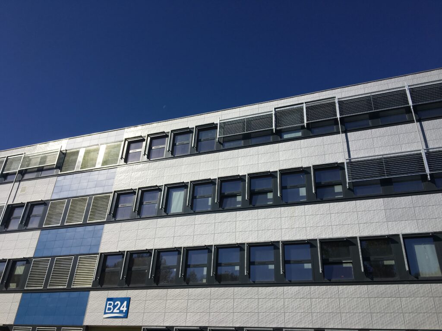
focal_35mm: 29
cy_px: 166
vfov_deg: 48.2
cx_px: 221
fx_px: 370
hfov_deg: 61.7
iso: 25
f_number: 2.2
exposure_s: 1/3846
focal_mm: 4.15
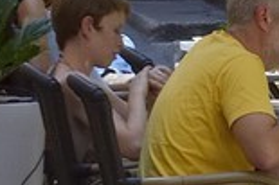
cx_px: -104
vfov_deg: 2.1
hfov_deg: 3.3
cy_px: -873
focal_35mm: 619
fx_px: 4792
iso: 400
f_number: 22
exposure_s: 1/60
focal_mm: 60
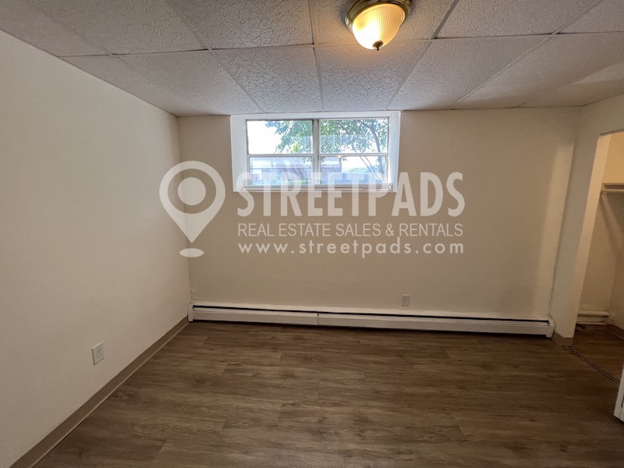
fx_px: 234
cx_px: 312
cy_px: 234
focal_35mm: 13
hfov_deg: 106.2
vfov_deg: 89.9
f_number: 1.8
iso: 100
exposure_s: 1/120
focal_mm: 1.57
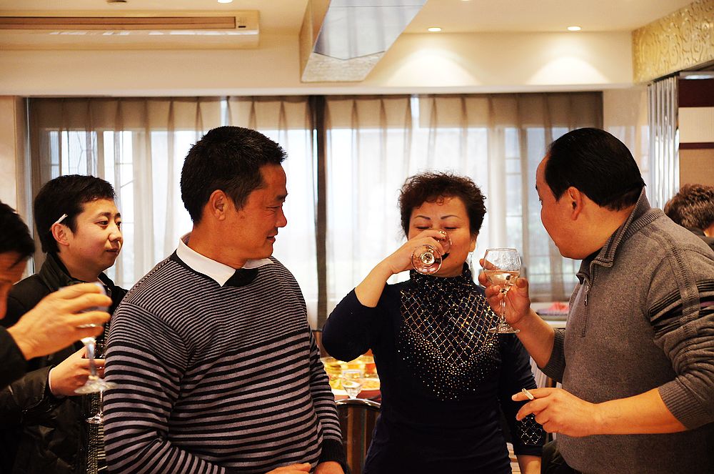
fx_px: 1188
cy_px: 237
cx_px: 357
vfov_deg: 22.5
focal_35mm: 60
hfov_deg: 33.5
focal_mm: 40
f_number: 4.5
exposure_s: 1/80
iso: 1600
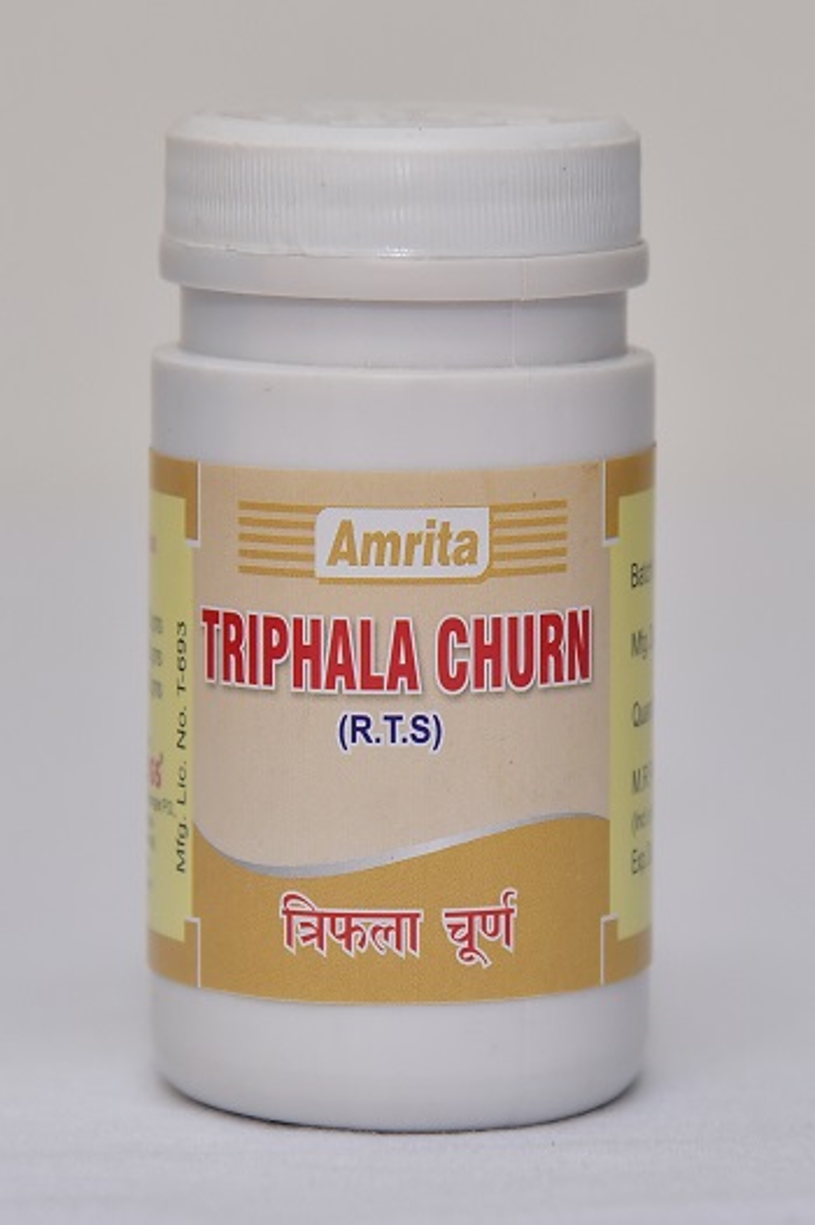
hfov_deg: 11.4
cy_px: 612
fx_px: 4080
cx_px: 408
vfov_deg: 17.1
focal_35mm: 120
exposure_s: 1/160
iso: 1600
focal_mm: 120
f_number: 5
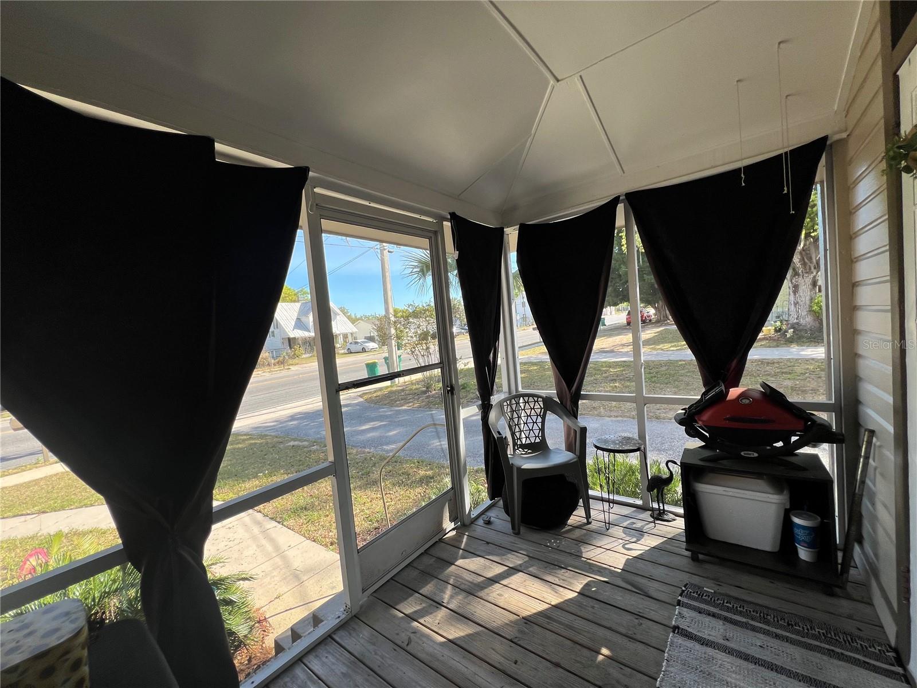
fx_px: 344
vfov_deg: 89.9
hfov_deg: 106.2
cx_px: 458
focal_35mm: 13
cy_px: 344
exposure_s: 1/274
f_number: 1.8
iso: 32
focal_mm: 1.57
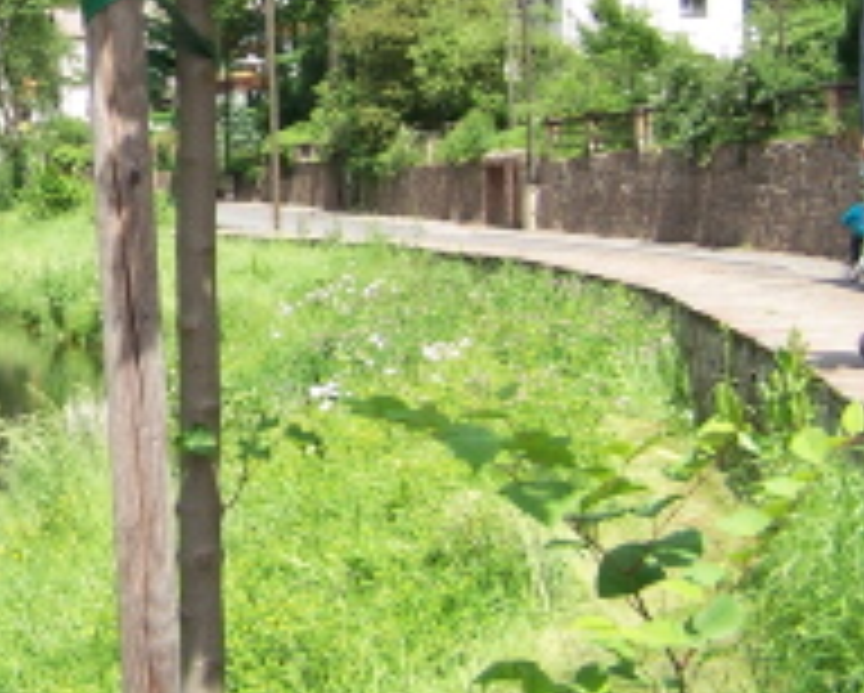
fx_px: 2227
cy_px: 68
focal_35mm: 87
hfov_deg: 20.8
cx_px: -117
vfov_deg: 17.4
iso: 80
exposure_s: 1/500
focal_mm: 6.3
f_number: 2.8
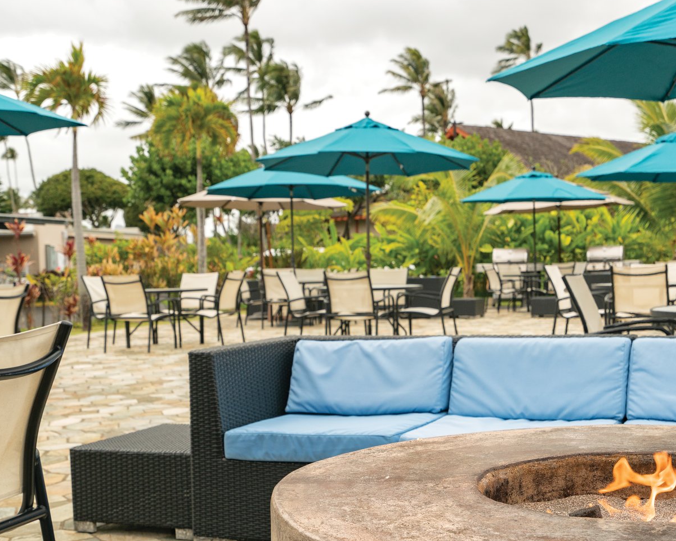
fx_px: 1120
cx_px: 382
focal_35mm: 56
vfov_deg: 27.1
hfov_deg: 33.5
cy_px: 314
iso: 400
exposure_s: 1/200
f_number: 5.6
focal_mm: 35
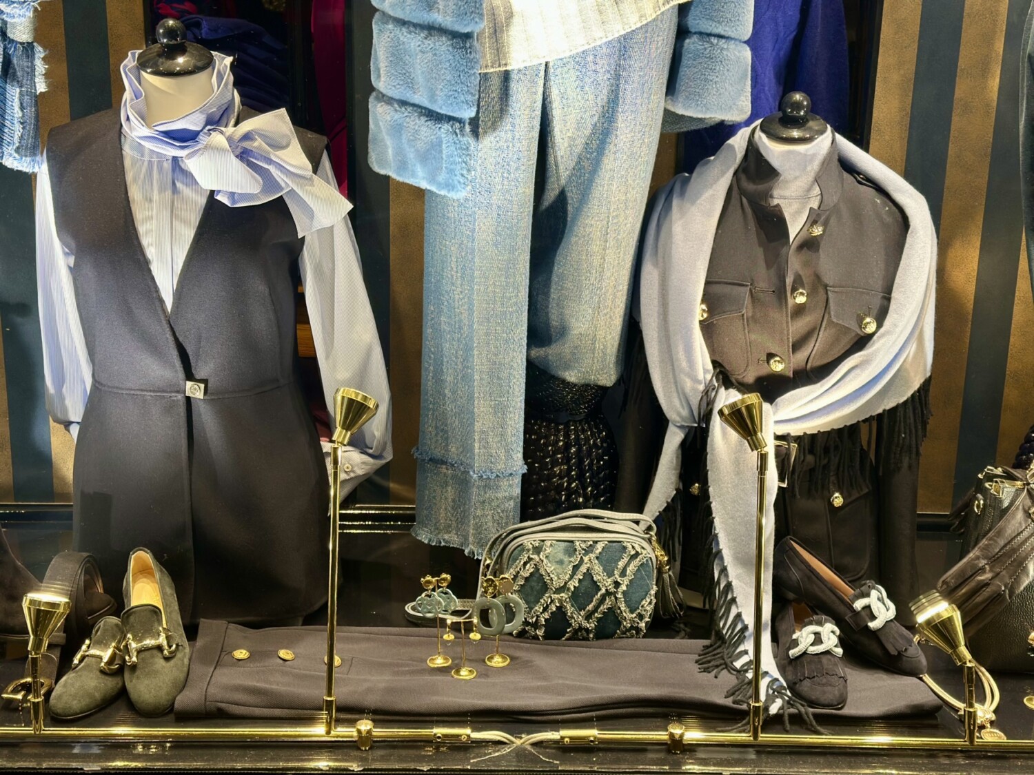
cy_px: 388
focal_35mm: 48
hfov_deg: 39.7
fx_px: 1434
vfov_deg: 30.3
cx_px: 517
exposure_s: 1/50
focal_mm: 6.86
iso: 100
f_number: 1.78
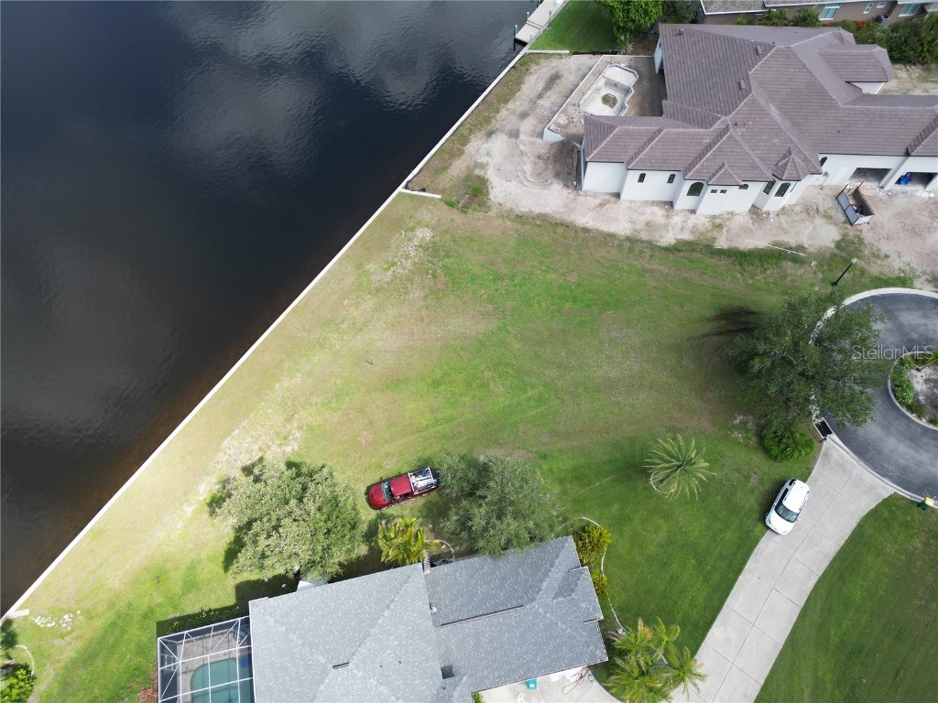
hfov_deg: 71.6
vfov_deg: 56.8
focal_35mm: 24
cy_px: 352
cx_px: 469
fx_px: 650
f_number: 1.7
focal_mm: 6.72
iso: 120
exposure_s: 1/1000
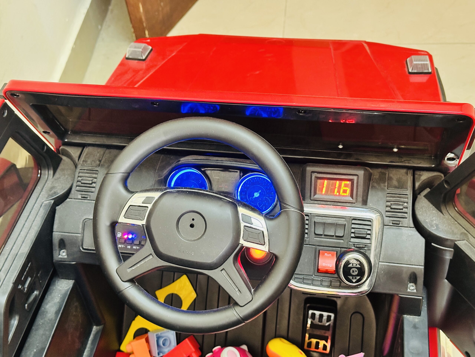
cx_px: 238
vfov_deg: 30.3
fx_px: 659
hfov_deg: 39.7
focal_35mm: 48
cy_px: 178
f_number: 1.78
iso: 400
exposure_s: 1/25
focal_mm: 6.86
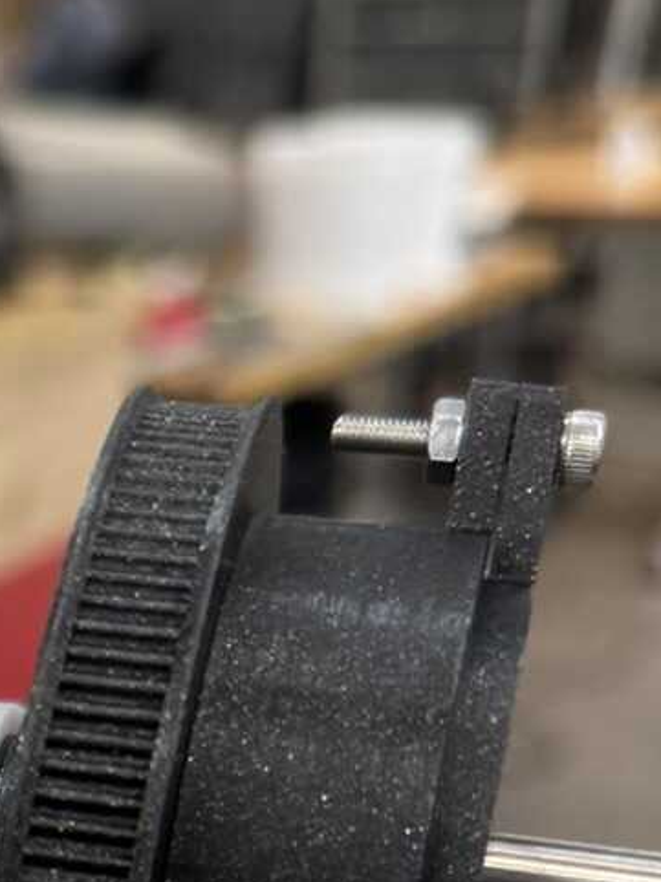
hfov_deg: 12.8
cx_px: -626
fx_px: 2599
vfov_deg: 17.8
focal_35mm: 102
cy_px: 1215
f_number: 1.78
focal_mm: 6.76
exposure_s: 1/120
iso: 160
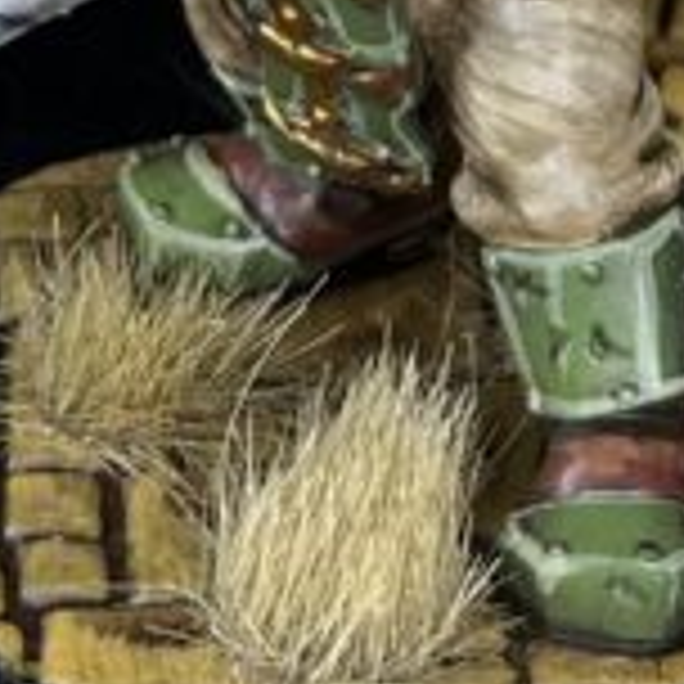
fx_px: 6394
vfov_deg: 6.0
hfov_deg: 6.1
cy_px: -742
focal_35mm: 286
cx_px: 495
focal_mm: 6.86
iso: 100
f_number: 1.78
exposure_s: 1/50
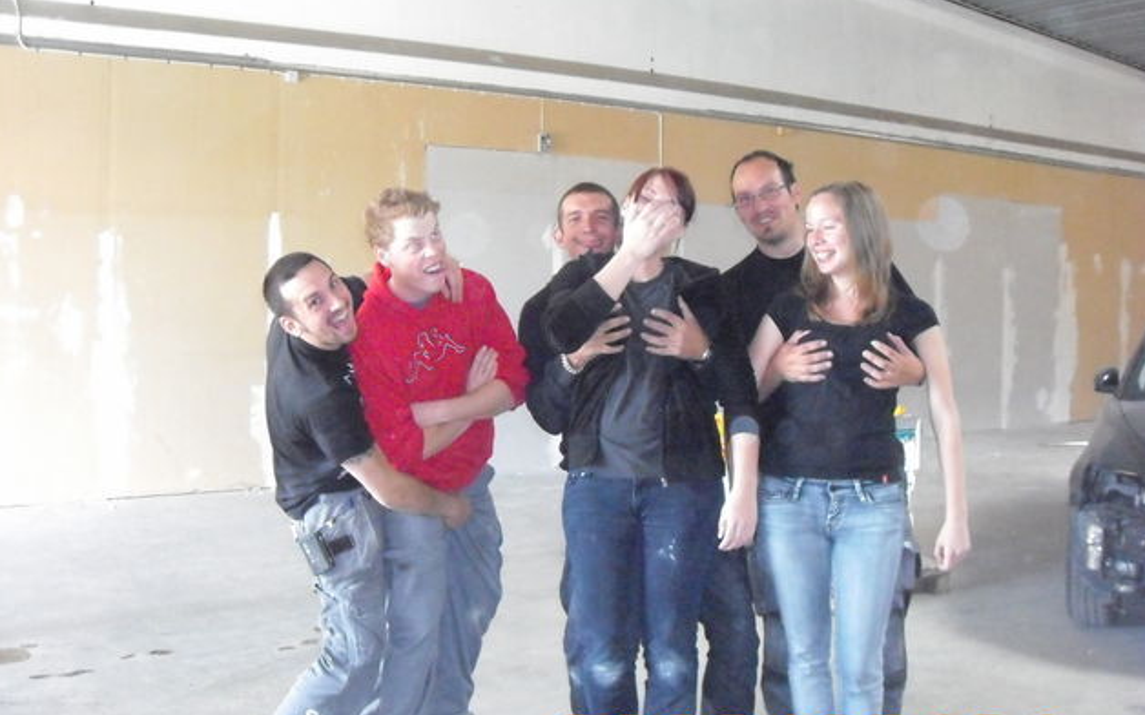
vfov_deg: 32.0
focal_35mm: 40
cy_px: 341
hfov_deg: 49.3
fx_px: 1248
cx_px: 569
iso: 1600
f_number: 2.7
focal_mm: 6.2
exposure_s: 1/200
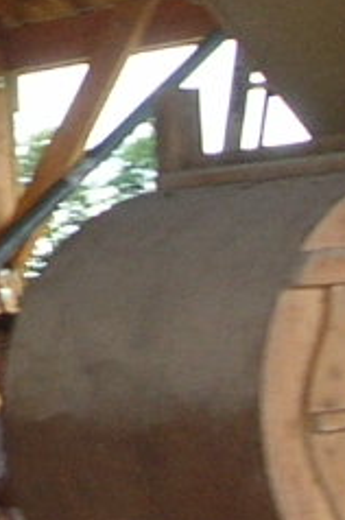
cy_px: 24
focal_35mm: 245
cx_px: -186
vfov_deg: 8.4
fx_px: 3532
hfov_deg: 5.5
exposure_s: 1/30
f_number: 2.8
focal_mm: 5.8
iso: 54
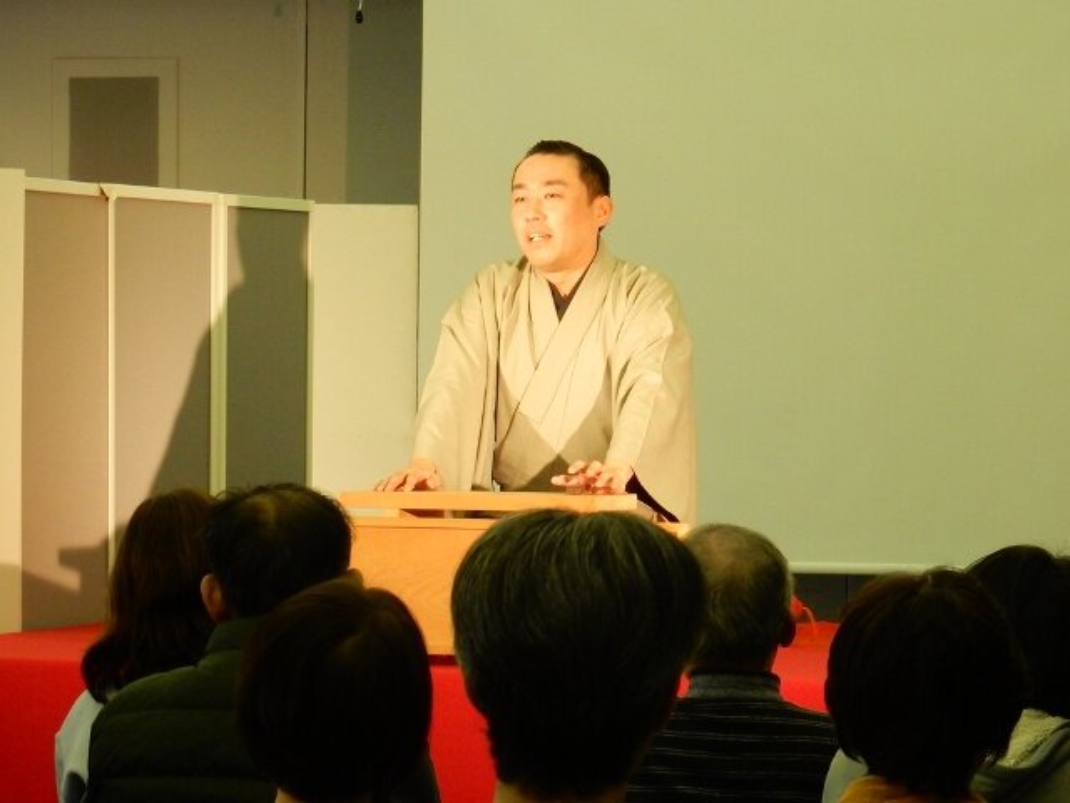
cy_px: 402
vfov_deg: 7.7
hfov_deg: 10.2
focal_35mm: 193
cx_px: 535
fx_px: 5966
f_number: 6.3
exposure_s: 1/40
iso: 800
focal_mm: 34.5
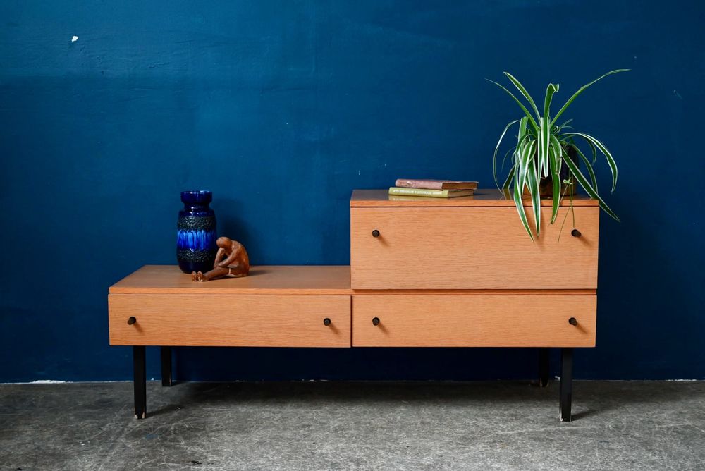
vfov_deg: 31.2
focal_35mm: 43
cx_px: 352
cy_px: 236
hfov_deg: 45.4
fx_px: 843
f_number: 4
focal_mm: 43
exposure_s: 1/50
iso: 720
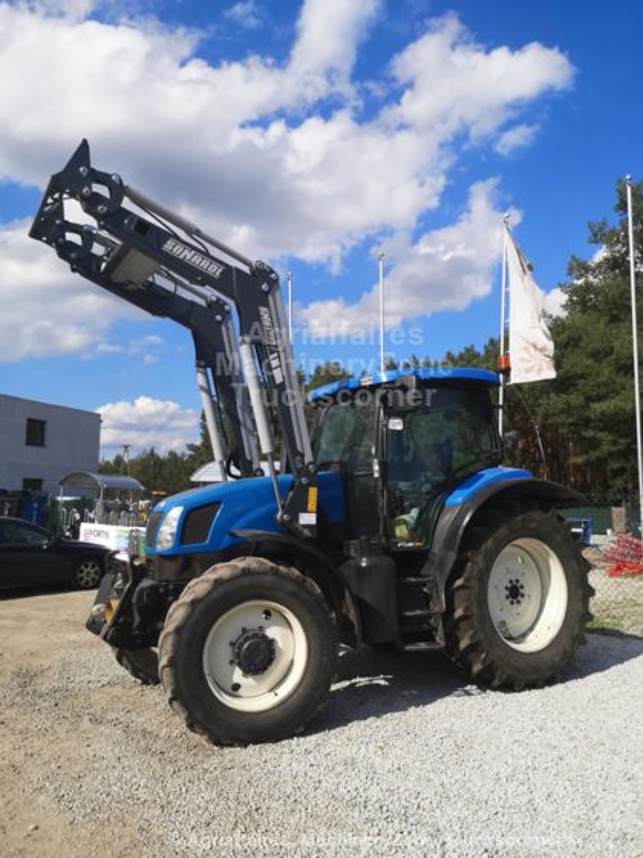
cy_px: 429
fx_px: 669
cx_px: 322
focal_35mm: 27
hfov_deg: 51.4
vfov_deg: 65.3
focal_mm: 3.95
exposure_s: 1/3247
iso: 50
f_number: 1.8
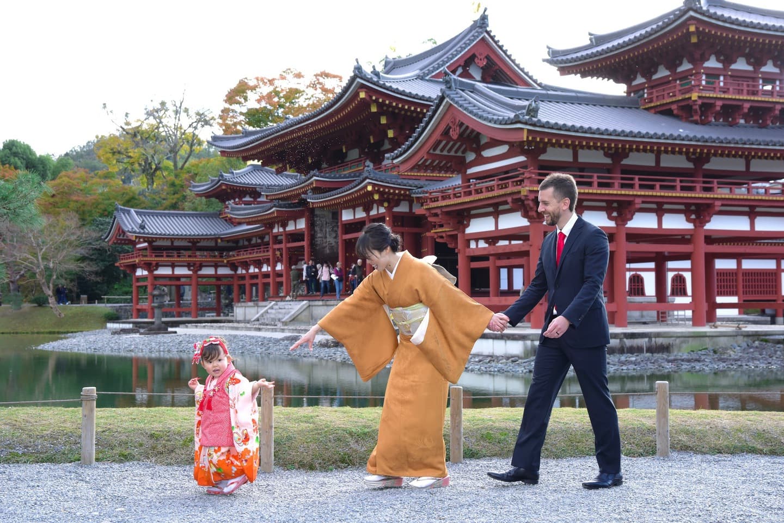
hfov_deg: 39.6
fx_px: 1089
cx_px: 392
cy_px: 262
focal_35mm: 50
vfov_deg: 27.0
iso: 800
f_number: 8
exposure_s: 1/200
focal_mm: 50
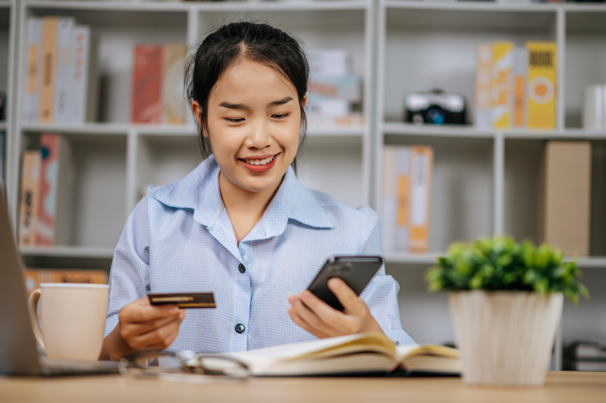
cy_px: 202
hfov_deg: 23.9
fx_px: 1430
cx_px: 303
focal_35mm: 85
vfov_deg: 16.1
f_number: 1.8
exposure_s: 1/125
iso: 100
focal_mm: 85
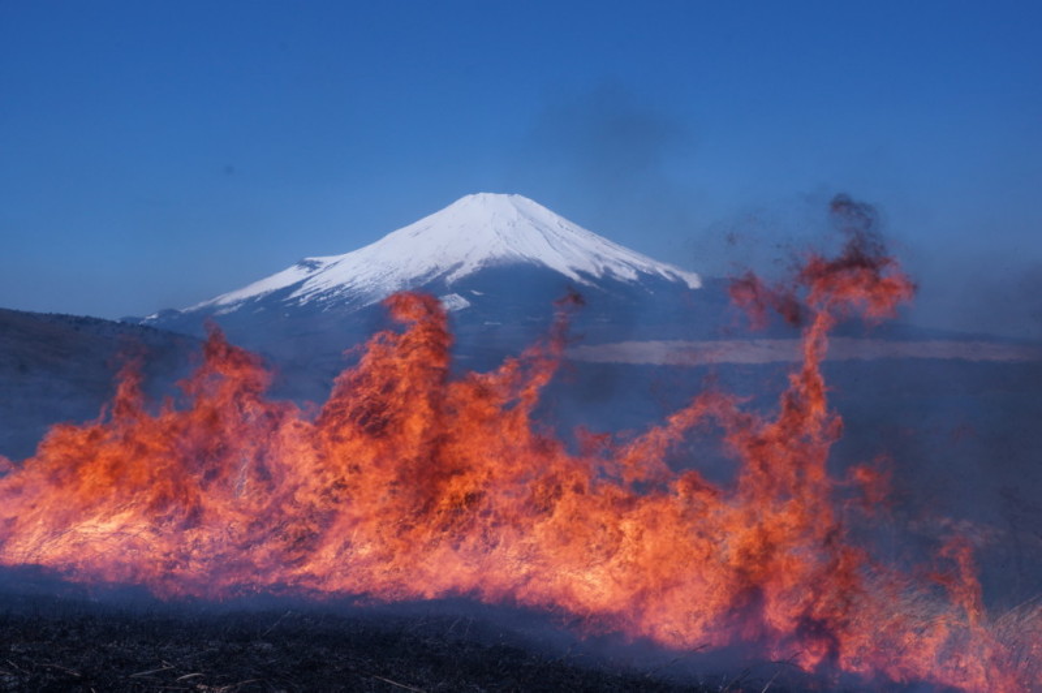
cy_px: 346
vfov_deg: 36.8
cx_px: 521
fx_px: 1041
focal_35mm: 36
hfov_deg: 53.2
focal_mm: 24
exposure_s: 1/320
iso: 200
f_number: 18
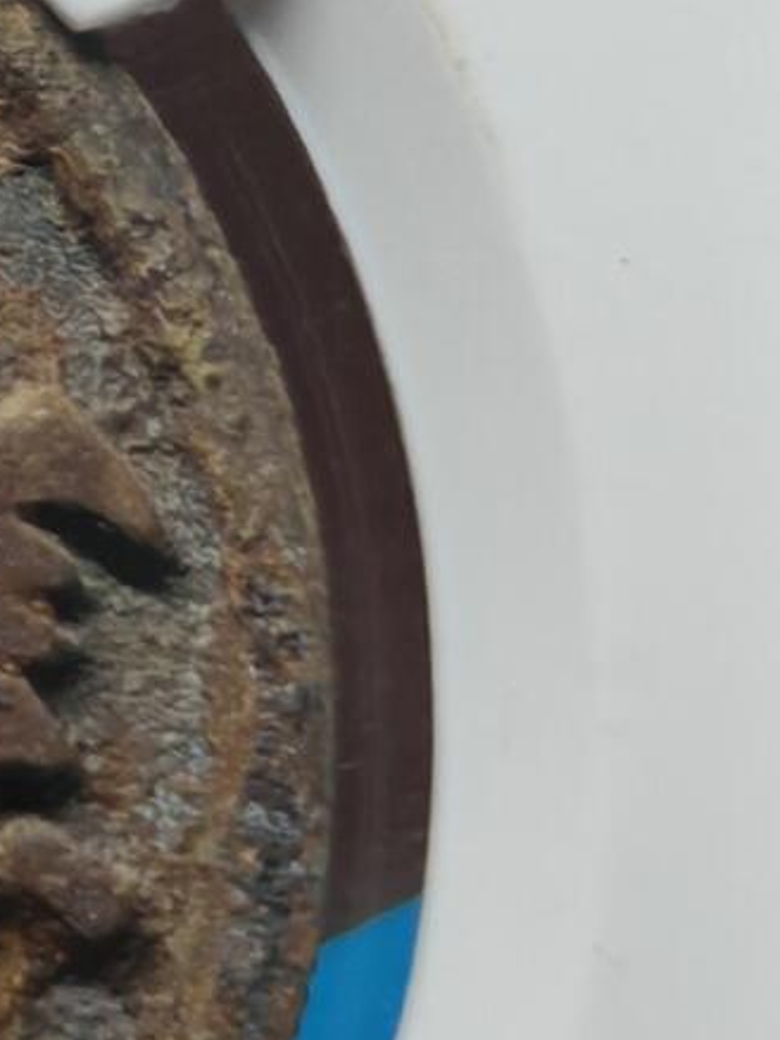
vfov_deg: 5.1
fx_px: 11741
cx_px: -790
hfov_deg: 3.8
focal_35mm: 391
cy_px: 842
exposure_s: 1/100
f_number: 1.6
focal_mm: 7.62
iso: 50
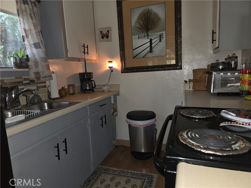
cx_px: 126
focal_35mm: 23
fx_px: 167
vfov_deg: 58.9
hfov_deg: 73.9
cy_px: 94
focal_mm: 6.3
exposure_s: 1/24
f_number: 1.7
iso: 125
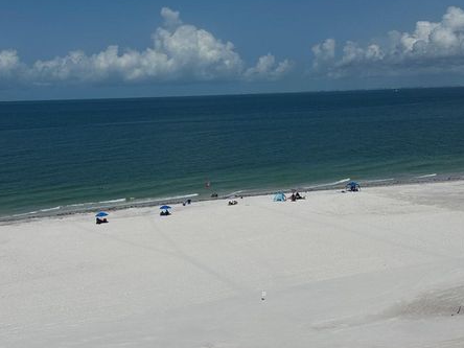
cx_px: 211
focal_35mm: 54
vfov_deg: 27.0
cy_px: 168
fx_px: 724
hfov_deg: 35.5
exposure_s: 1/15385
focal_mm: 6.76
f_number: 1.78
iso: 50
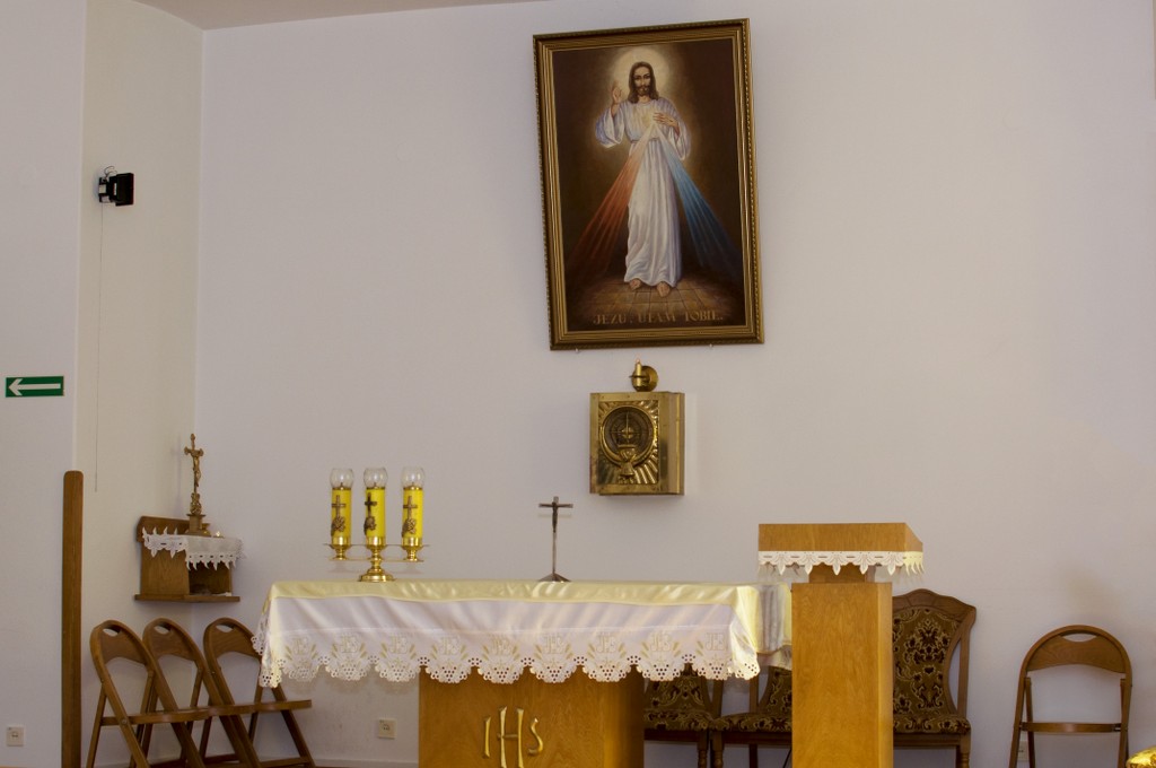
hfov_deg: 37.9
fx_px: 1684
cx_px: 578
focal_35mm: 52
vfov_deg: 25.7
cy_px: 384
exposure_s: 1/100
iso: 200
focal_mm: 35
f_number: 5
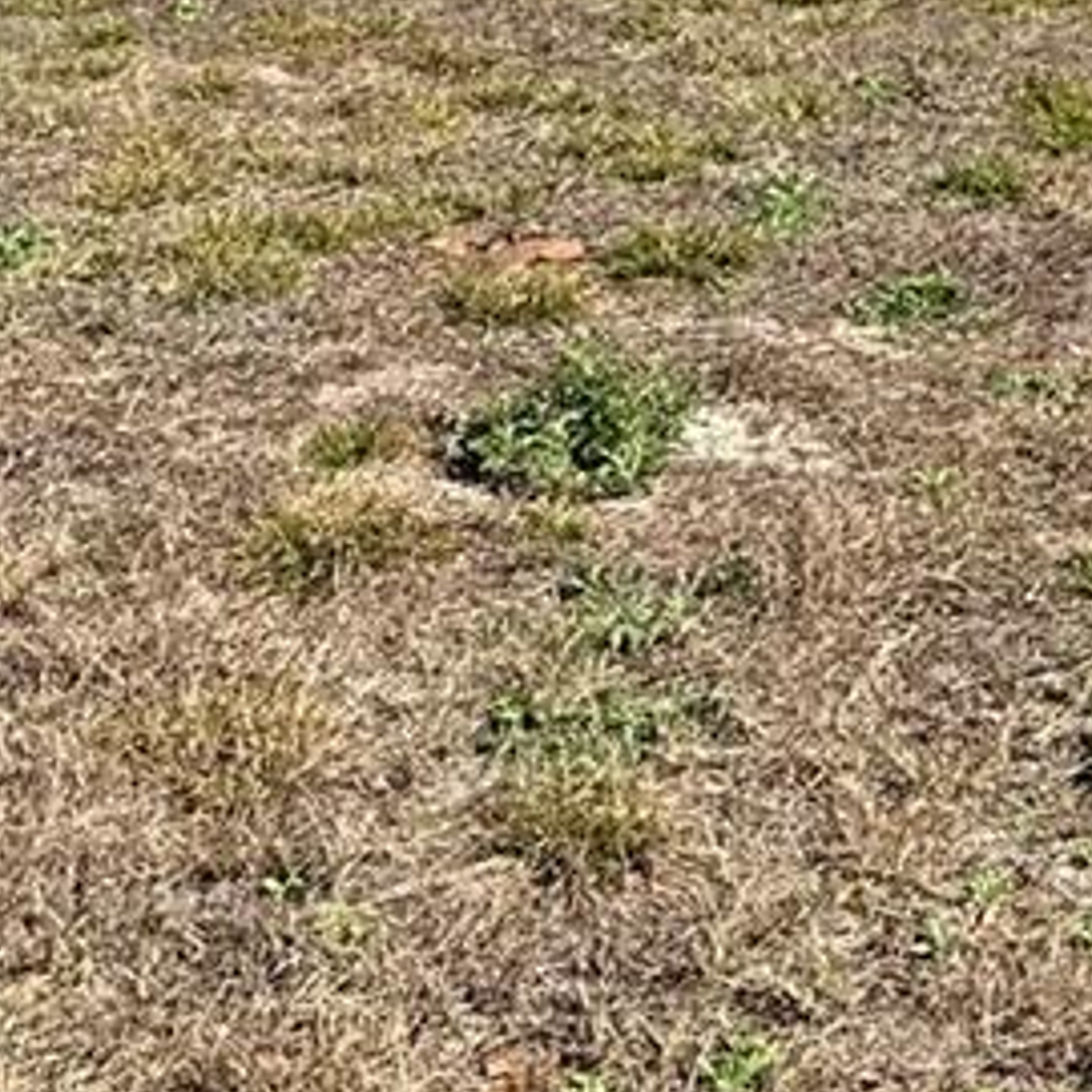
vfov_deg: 17.0
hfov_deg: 17.1
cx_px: 1515
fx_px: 3355
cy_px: -467
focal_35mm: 94
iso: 100
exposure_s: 1/4673
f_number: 1.78
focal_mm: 6.76
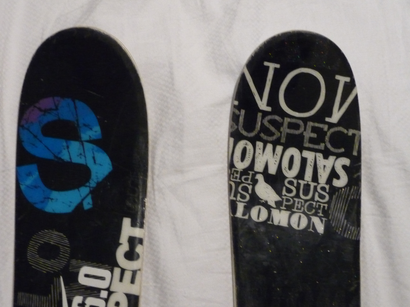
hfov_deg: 37.5
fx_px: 604
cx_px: 193
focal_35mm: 51
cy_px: 159
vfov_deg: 28.6
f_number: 4.2
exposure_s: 1/40
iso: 800
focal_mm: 8
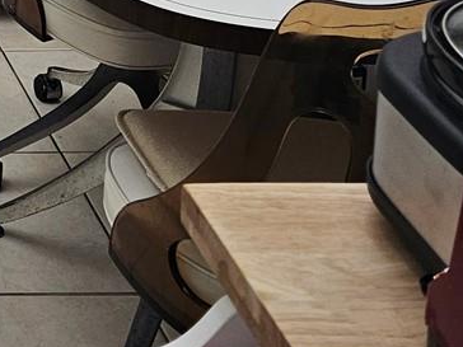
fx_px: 1351
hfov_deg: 16.4
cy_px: -322
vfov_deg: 12.9
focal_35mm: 101
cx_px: -360
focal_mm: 6.3
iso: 80
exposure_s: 1/120
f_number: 1.7
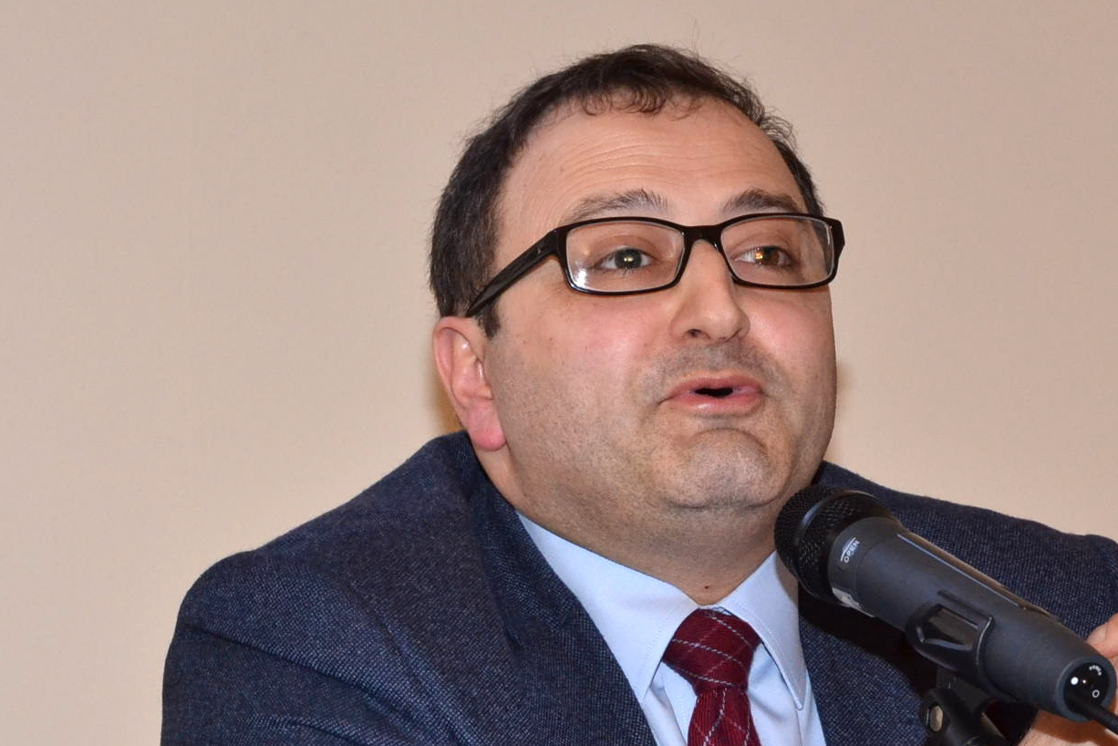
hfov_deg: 11.0
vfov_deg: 7.4
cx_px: 681
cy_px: 631
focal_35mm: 186
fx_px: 5777
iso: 1600
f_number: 8
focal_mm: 66
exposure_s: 1/60
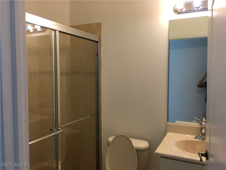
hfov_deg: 61.7
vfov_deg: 48.2
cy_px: 85
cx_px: 113
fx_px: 189
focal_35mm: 29
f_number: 2.2
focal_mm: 4.15
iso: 32
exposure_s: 1/15
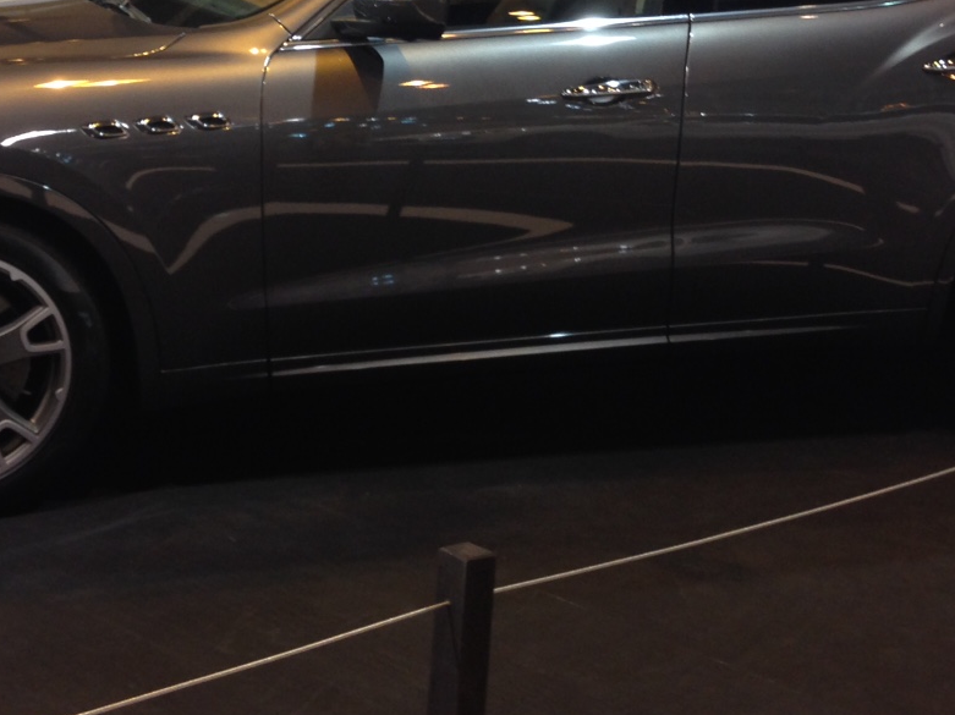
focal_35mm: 69
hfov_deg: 28.1
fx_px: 1903
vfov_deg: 20.8
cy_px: 51
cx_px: 417
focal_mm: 4.12
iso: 64
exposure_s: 1/20
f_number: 2.4
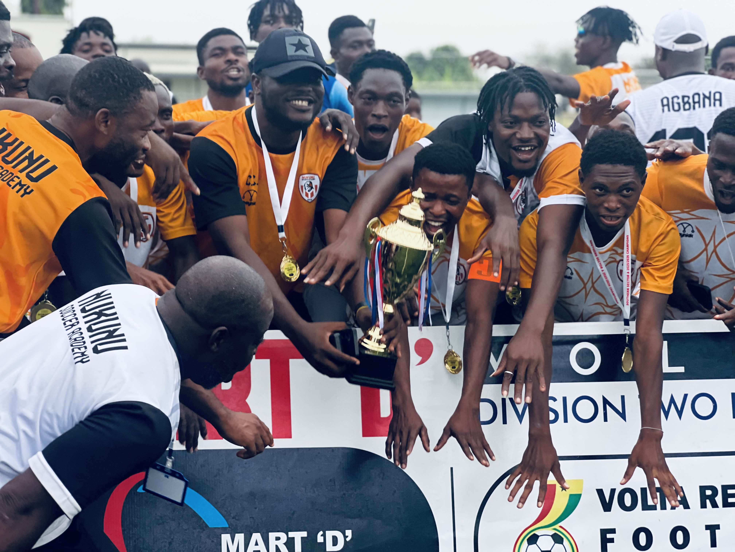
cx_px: 368
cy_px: 276
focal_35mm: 77
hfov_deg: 25.3
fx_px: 1635
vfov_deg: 19.1
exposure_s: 1/86
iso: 250
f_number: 2.8
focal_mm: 9
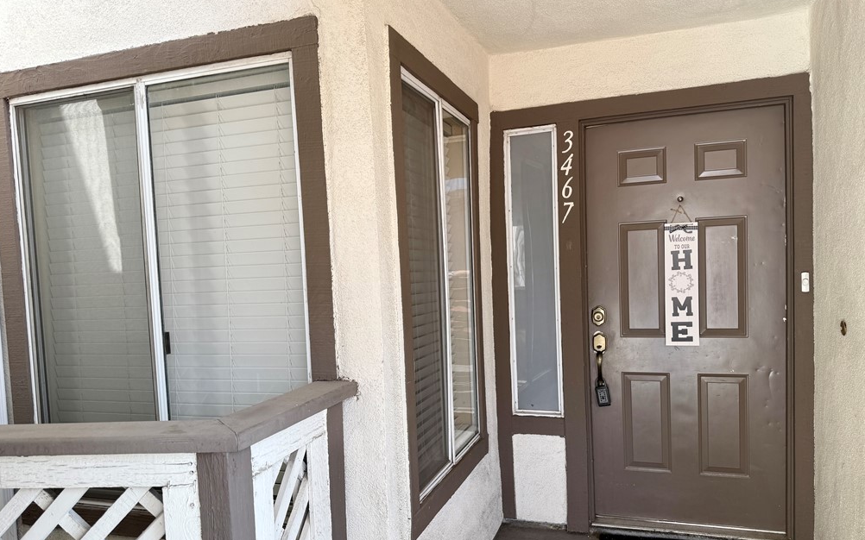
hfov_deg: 70.4
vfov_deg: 47.5
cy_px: 297
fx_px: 613
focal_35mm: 26
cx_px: 437
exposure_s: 1/121
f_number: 1.78
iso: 80
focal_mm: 6.76
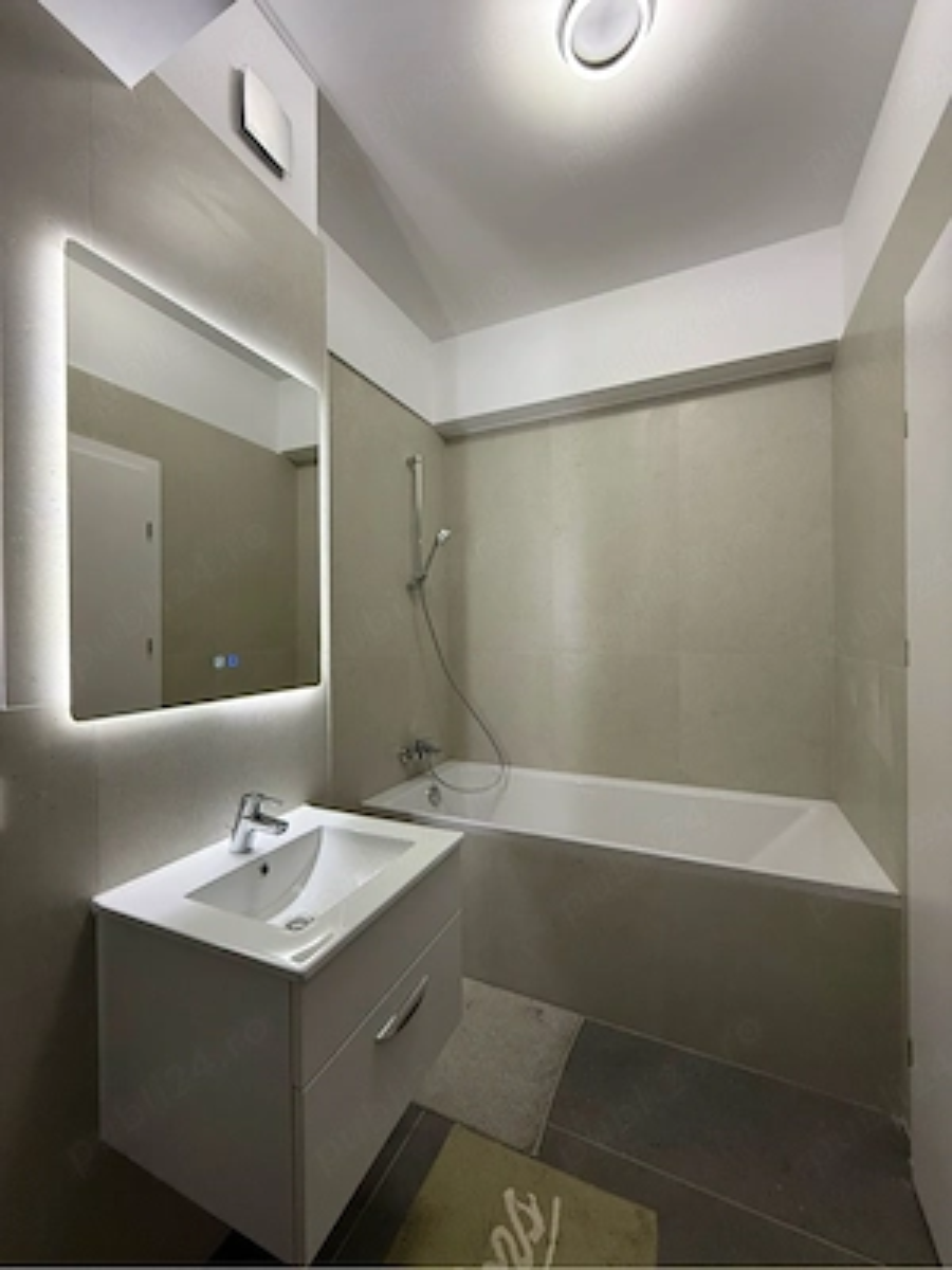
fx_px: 513
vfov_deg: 102.1
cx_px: 476
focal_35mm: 14
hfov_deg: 85.7
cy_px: 635
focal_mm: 2.22
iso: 250
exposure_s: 1/100
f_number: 2.2
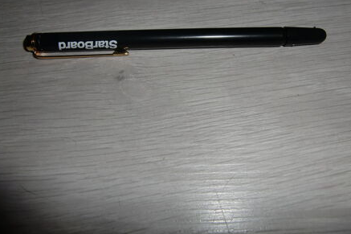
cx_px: 183
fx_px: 312
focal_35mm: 32
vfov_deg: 40.8
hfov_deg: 58.7
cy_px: 90
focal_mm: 4.9
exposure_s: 1/60
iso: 64
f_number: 7
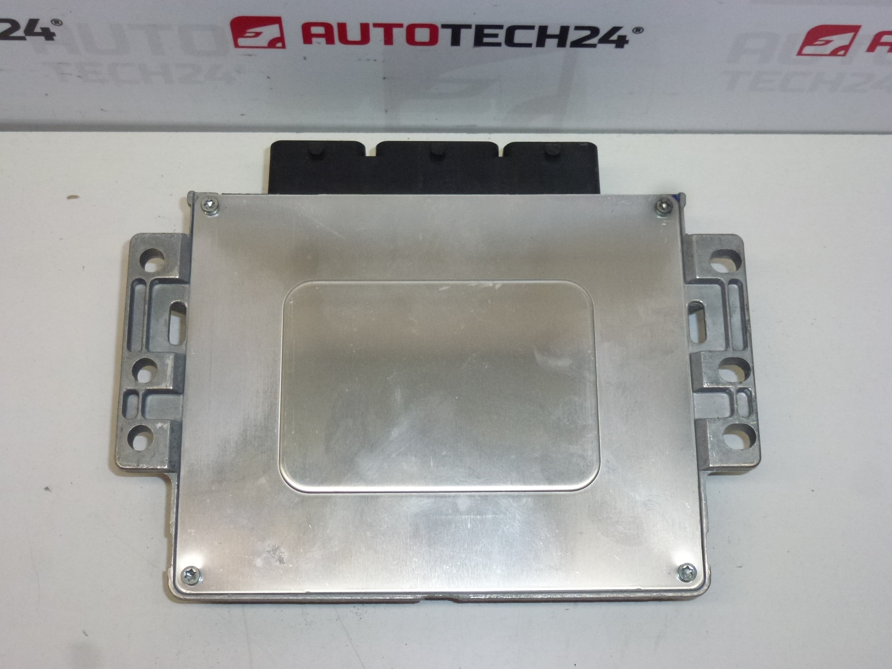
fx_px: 1160
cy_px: 334
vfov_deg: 32.2
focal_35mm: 45
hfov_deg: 42.1
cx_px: 446
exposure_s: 1/320
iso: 400
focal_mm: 8
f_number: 4
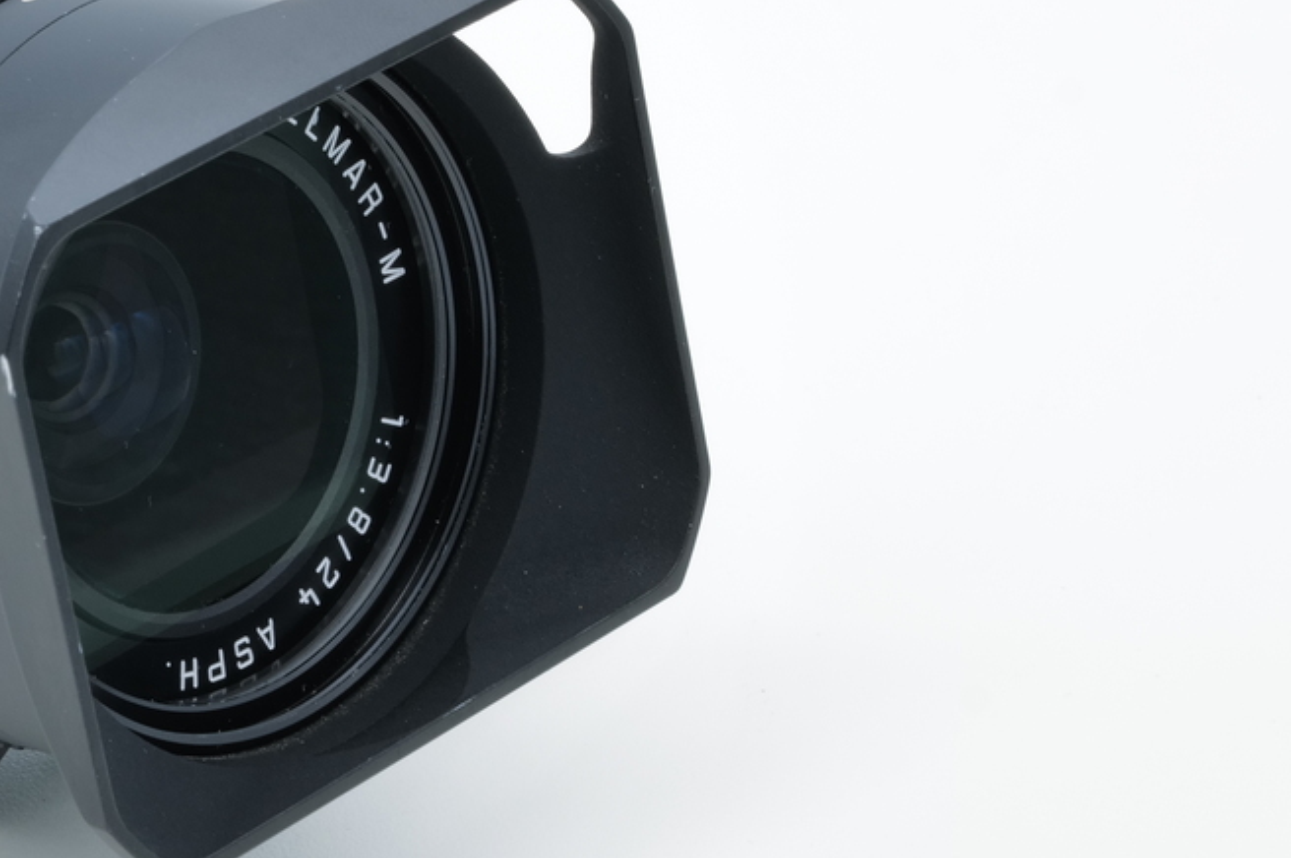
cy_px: 453
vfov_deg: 7.2
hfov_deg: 10.7
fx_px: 6843
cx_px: 0
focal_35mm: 191
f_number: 20
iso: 200
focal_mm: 60
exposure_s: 1/4
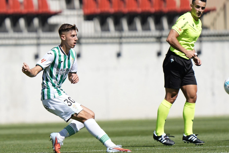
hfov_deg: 3.7
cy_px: 83
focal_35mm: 563
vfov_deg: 2.4
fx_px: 3580
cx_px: 121
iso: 125
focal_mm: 400
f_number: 2.8
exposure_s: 1/2500
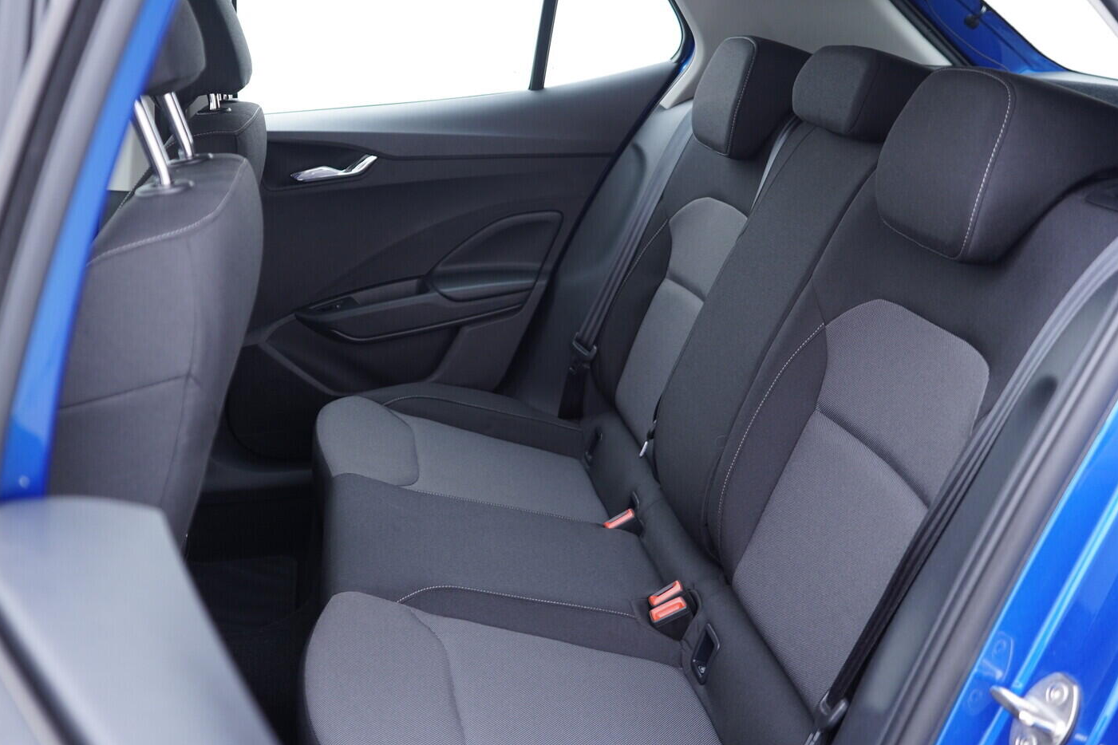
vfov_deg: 35.9
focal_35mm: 37
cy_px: 369
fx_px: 1149
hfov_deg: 51.9
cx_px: 545
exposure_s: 1/40
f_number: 2.8
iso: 400
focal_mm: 24
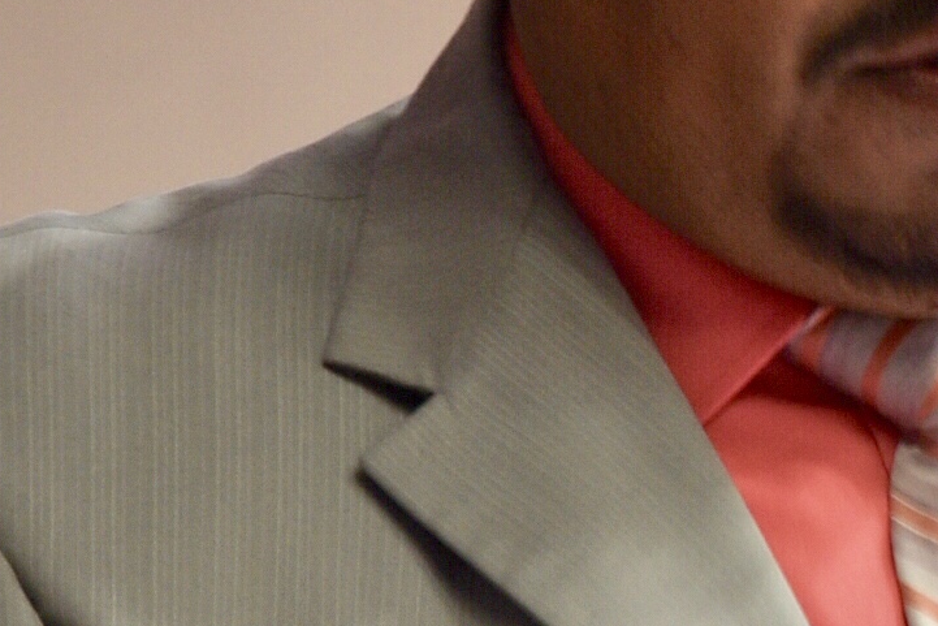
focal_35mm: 751
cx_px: 1979
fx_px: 19570
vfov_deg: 1.8
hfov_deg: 2.7
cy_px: 675
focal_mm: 120
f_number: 4.5
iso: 250
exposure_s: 1/10
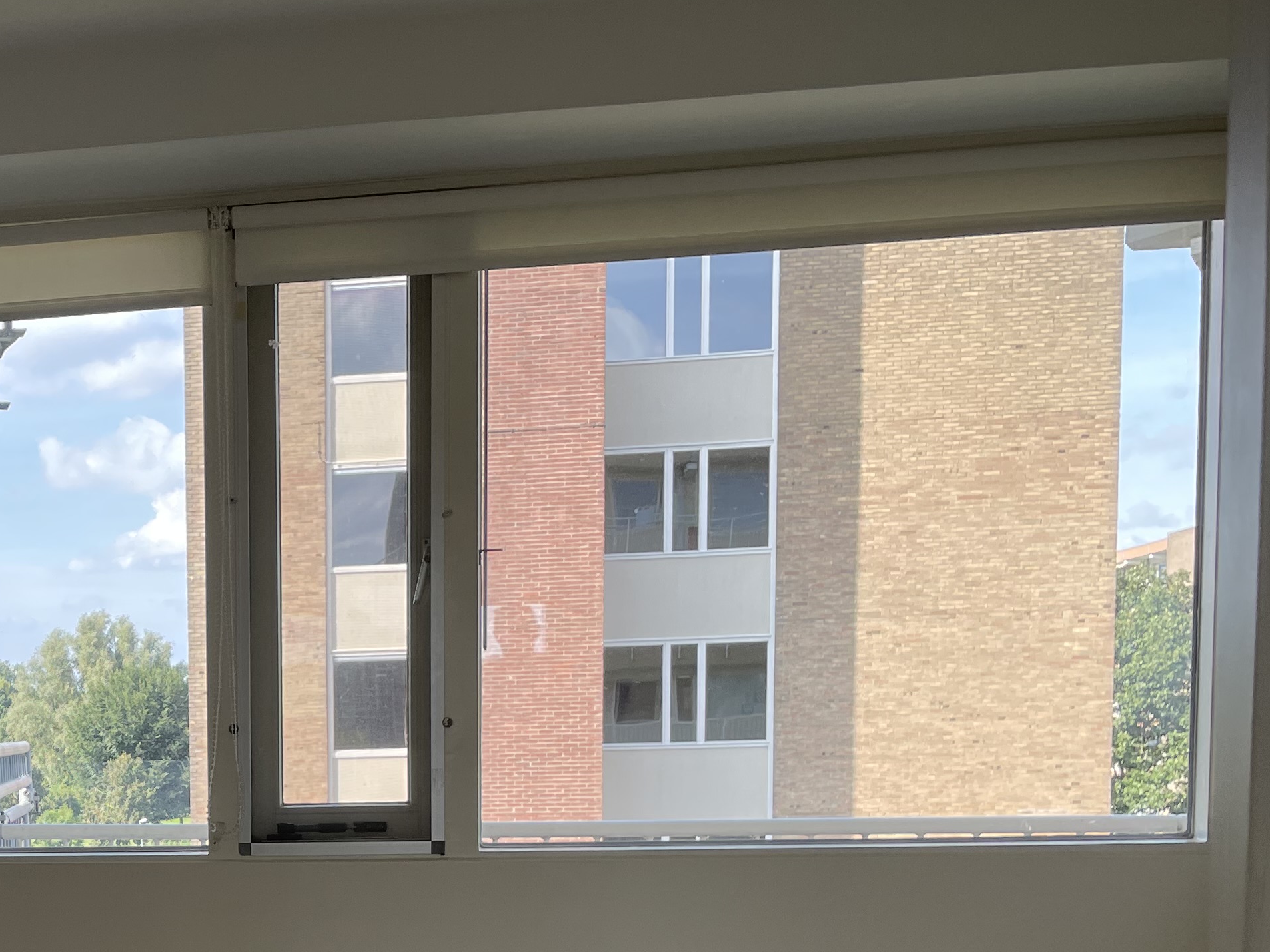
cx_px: 36
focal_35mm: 55
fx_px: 2018
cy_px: 904
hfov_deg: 32.5
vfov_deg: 25.5
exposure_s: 1/353
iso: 32
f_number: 1.6
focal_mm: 4.2
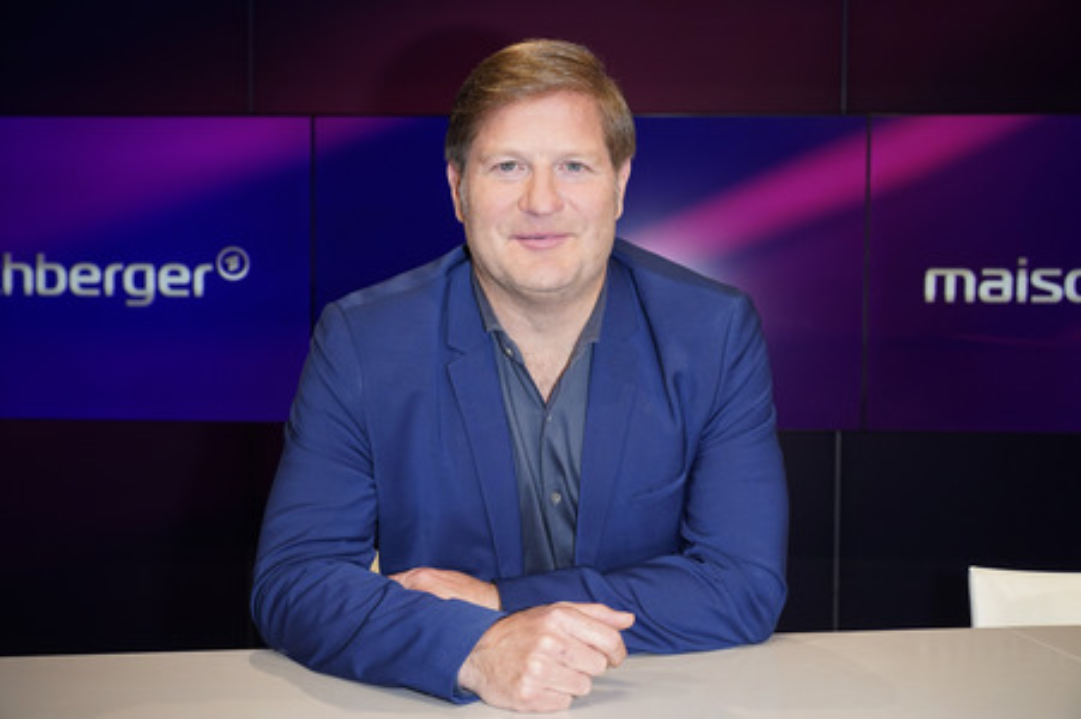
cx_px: 540
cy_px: 360
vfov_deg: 31.8
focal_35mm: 42
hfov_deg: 46.4
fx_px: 1260
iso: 2000
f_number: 5.6
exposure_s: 1/160
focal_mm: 42
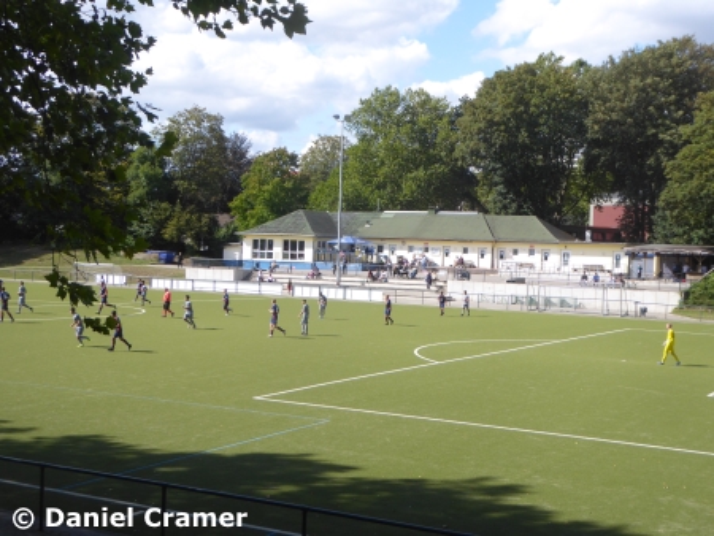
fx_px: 1114
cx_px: 357
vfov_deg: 27.1
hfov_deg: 35.5
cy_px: 268
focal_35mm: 54
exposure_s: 1/400
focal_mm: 9.6
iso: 80
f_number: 4.1
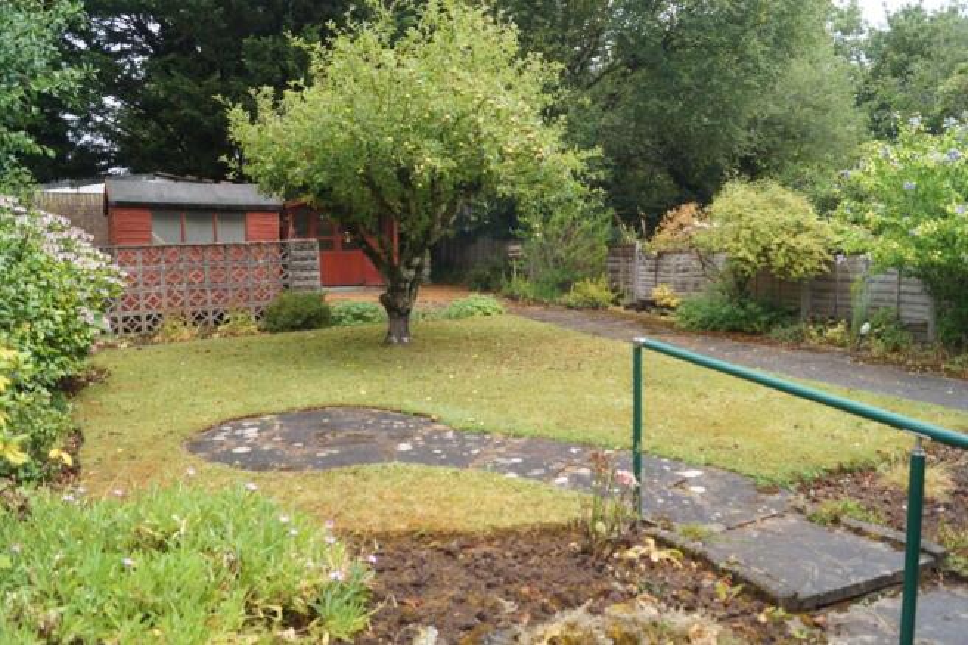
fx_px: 726
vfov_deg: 47.9
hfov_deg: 67.4
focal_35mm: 27
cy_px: 322
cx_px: 484
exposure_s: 1/160
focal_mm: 18
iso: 100
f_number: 4.5
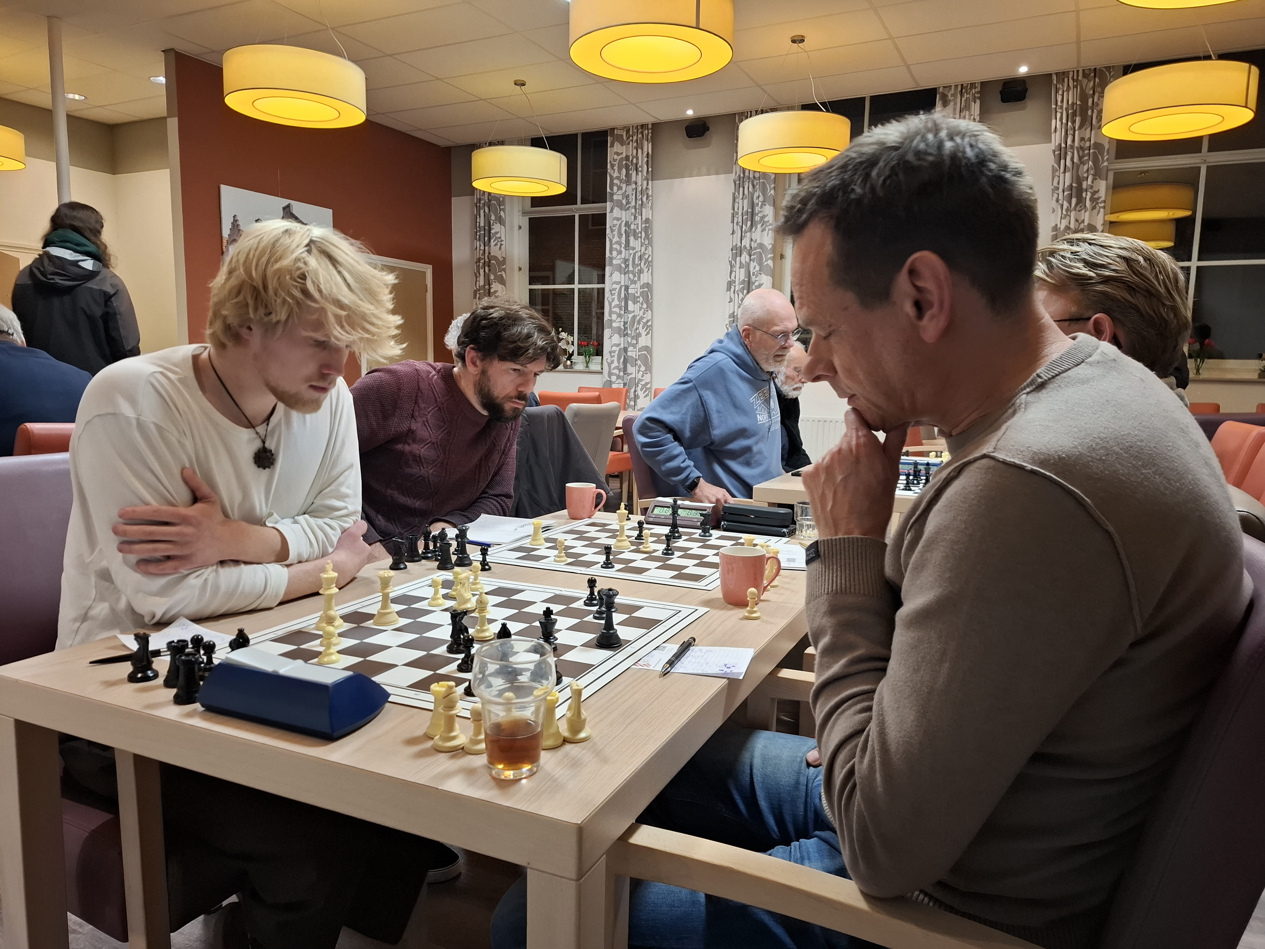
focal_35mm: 23
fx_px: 841
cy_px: 474
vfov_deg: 58.9
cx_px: 632
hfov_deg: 73.9
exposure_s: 1/33
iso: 250
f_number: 1.8
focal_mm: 5.54
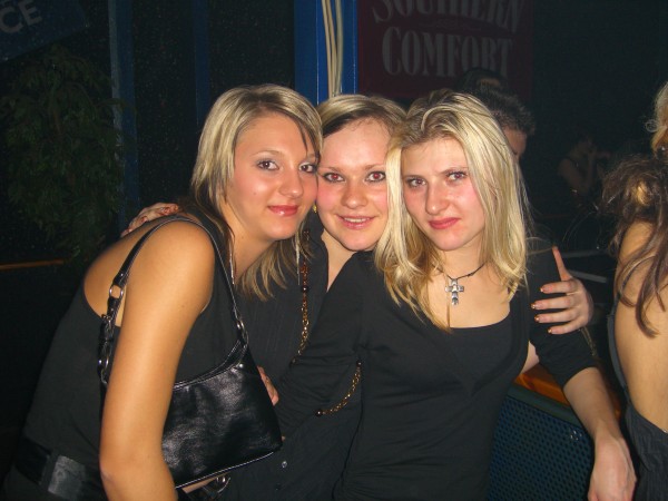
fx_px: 733
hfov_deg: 49.0
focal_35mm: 38
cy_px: 250
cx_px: 334
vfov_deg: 37.7
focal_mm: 7.9
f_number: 2.8
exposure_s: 1/60
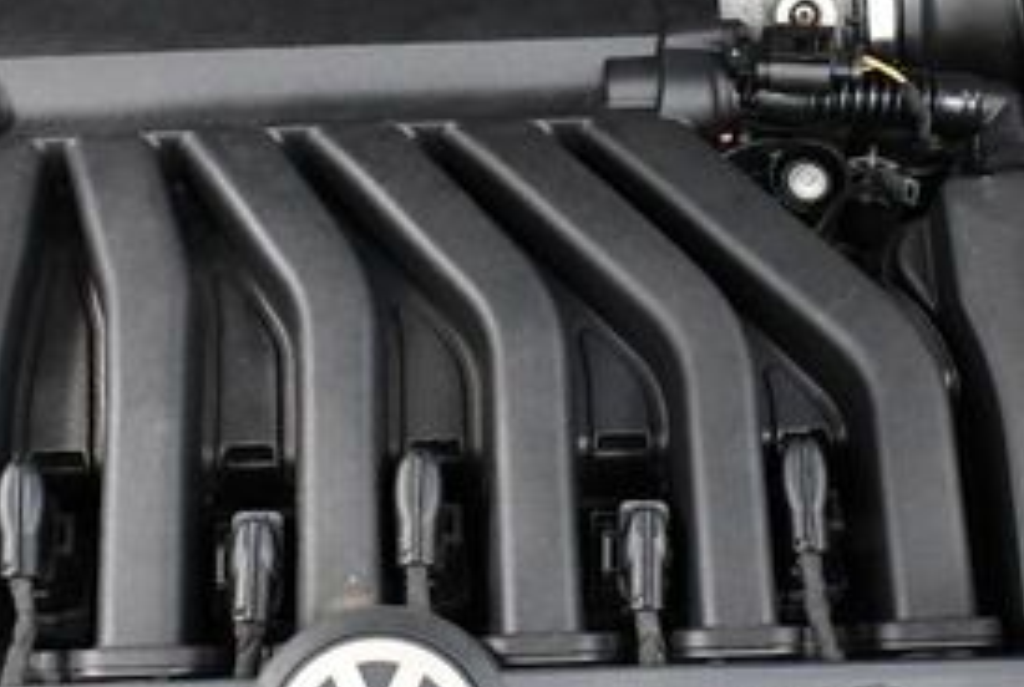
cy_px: 353
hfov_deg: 24.1
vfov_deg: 16.3
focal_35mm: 84
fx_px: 2395
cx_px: 583
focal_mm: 18
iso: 3200
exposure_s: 1/100
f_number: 3.5
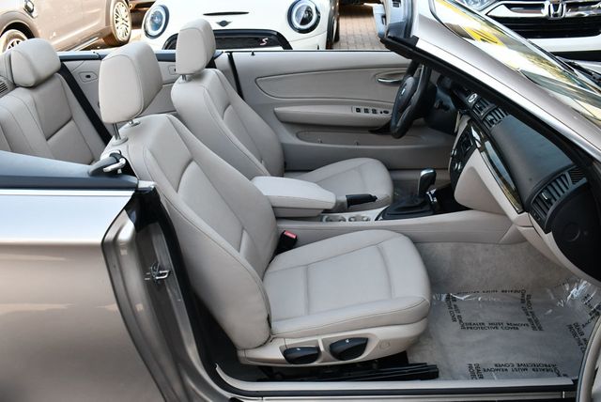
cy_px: 201
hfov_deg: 53.1
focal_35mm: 36
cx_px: 300
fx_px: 602
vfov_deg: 36.9
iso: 400
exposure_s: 1/250
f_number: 4.5
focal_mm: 18
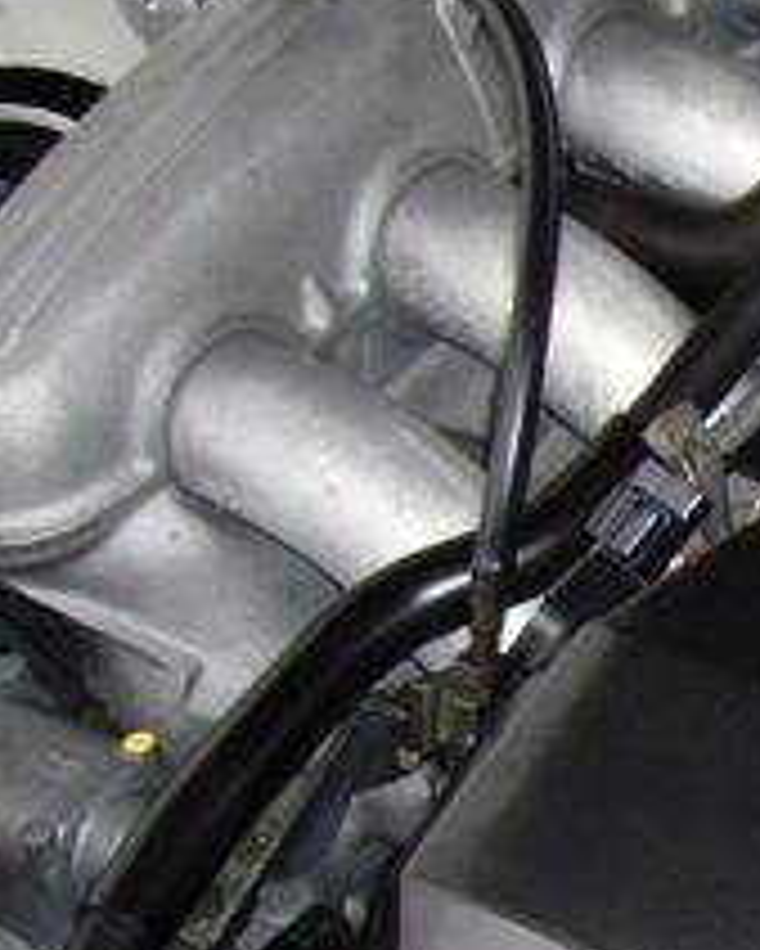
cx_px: 1345
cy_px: 698
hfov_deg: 14.2
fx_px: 2725
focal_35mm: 97
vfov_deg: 19.6
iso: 100
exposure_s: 1/60
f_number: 2.8
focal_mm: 5.8
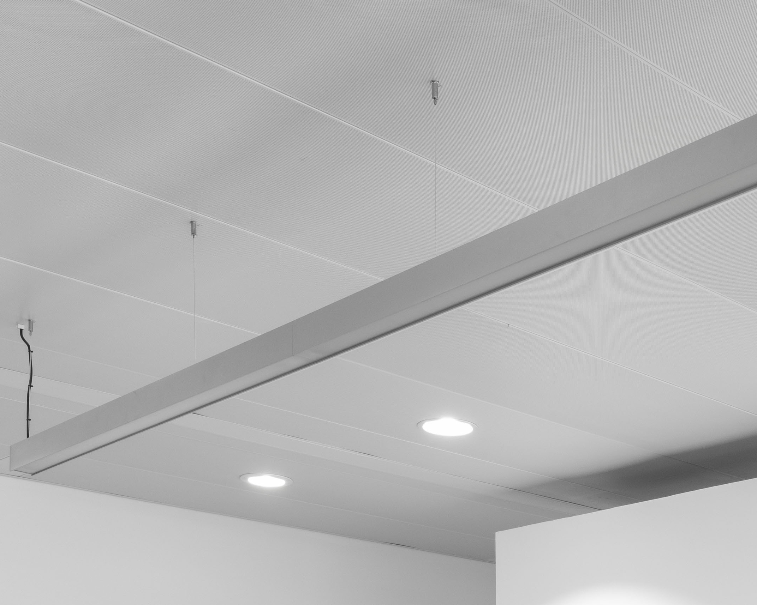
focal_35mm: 58
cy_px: 810
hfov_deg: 31.0
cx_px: 676
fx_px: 1299
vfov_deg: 23.0
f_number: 11
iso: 500
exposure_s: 1/3
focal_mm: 18
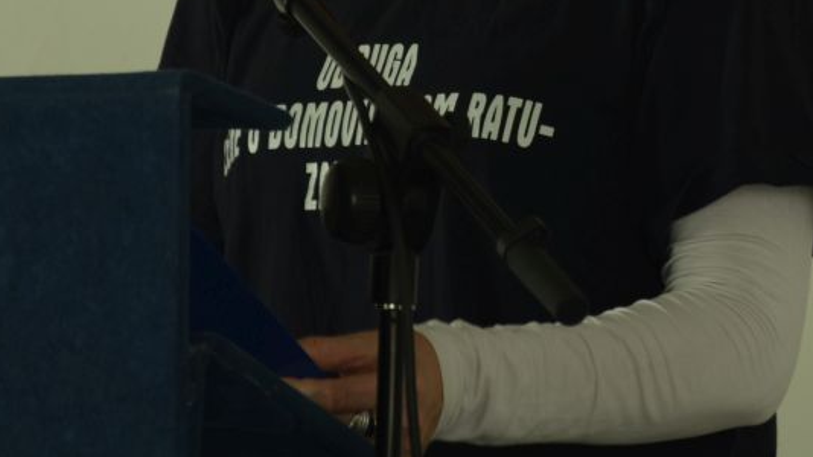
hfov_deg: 4.4
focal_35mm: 495
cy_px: -176
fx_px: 10659
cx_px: 569
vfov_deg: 2.5
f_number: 5.6
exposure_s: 1/20
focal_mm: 105
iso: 100
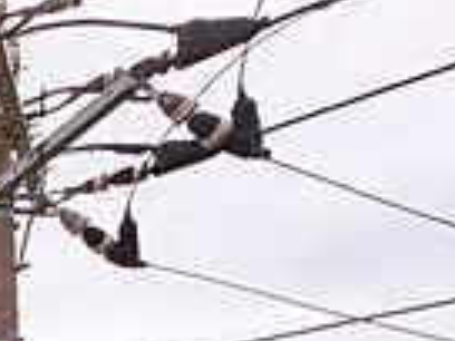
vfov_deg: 16.4
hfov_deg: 17.2
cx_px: -535
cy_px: 714
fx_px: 841
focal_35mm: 64
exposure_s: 1/3247
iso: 50
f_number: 2.2
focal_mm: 2.22
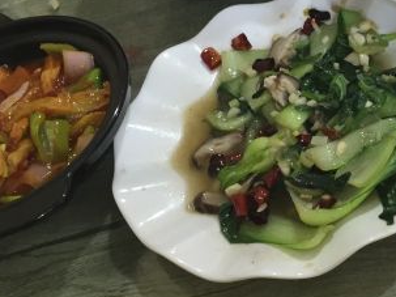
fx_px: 766
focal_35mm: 67
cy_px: 105
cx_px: 384
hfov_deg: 27.5
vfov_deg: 21.8
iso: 64
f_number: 2.2
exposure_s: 1/30
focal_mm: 4.15
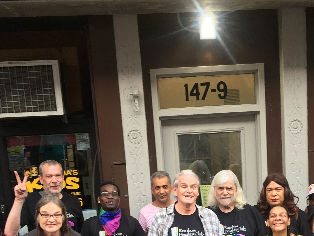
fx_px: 599
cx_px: 209
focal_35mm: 66
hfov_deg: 29.2
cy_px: 253
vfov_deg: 21.2
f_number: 2.2
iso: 32
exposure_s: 1/60
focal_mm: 4.15
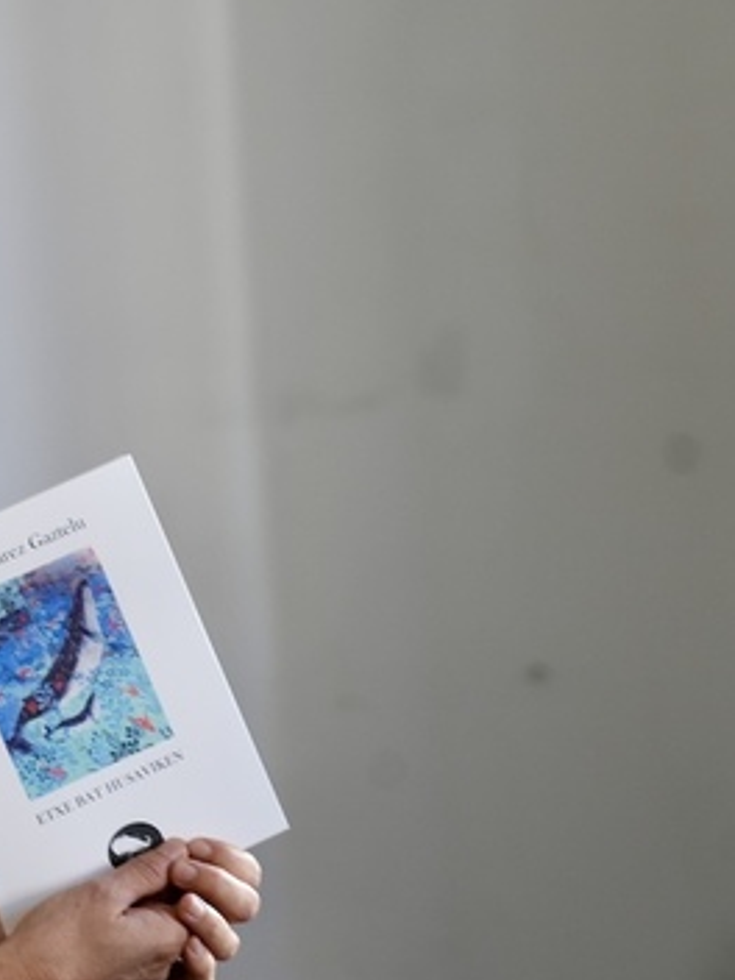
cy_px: 362
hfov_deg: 11.4
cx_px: -167
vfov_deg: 15.5
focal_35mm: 127
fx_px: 3595
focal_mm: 64
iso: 800
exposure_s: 1/50
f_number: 4
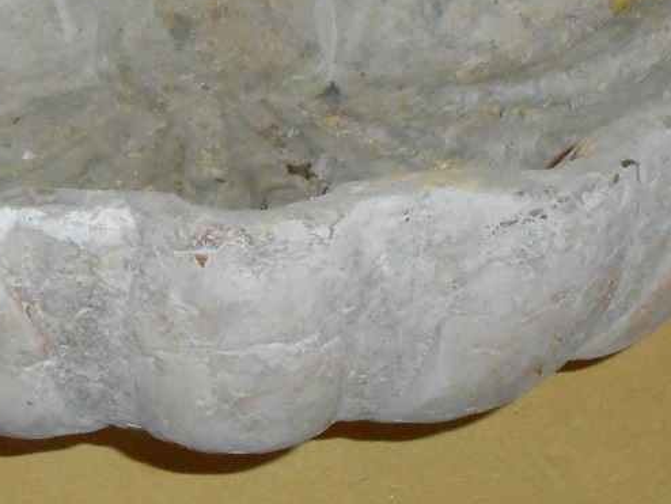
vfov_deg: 12.8
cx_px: 239
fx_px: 2211
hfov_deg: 17.2
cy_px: 7
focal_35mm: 114
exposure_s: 1/4
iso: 800
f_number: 14.2
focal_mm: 7.8
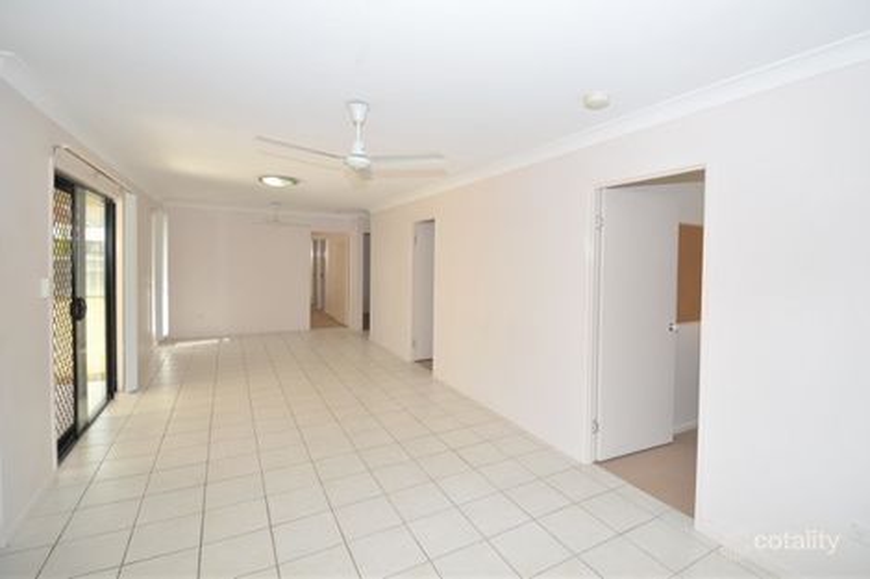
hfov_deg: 100.4
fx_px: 362
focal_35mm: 15
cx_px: 435
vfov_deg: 77.3
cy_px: 290
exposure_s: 1/100
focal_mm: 10
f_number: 5
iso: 200
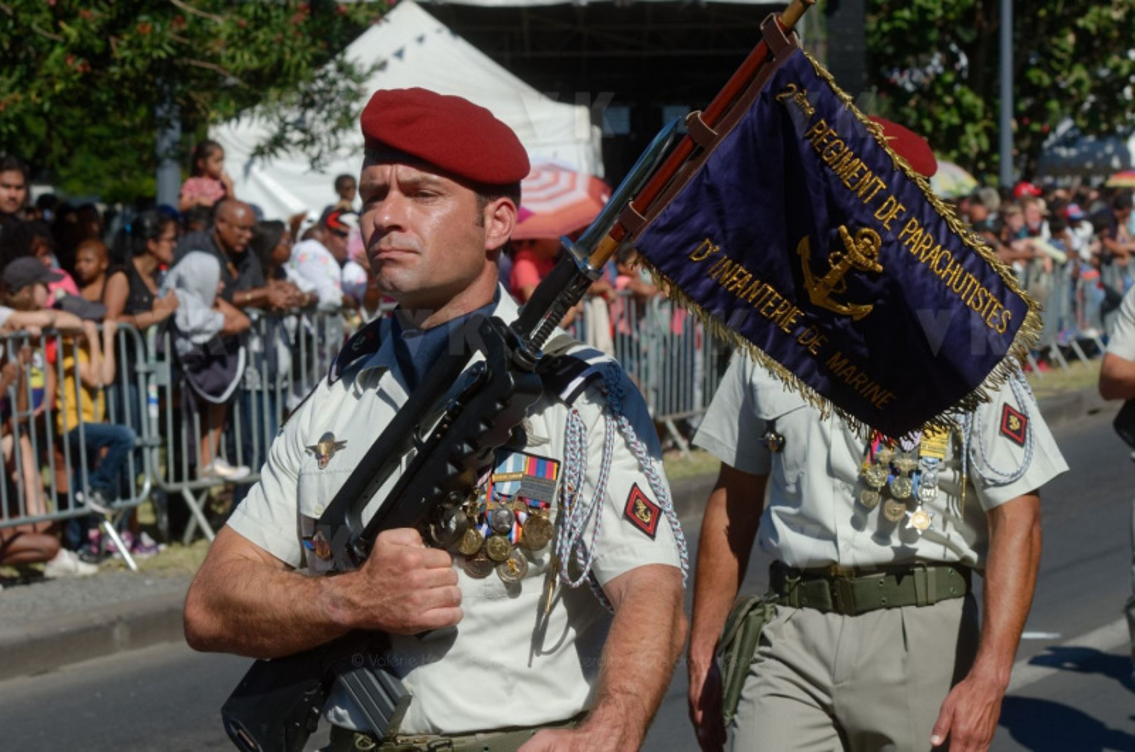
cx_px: 568
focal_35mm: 105
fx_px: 3304
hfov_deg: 19.5
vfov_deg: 13.0
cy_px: 376
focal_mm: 70
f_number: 8
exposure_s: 1/1250
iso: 200
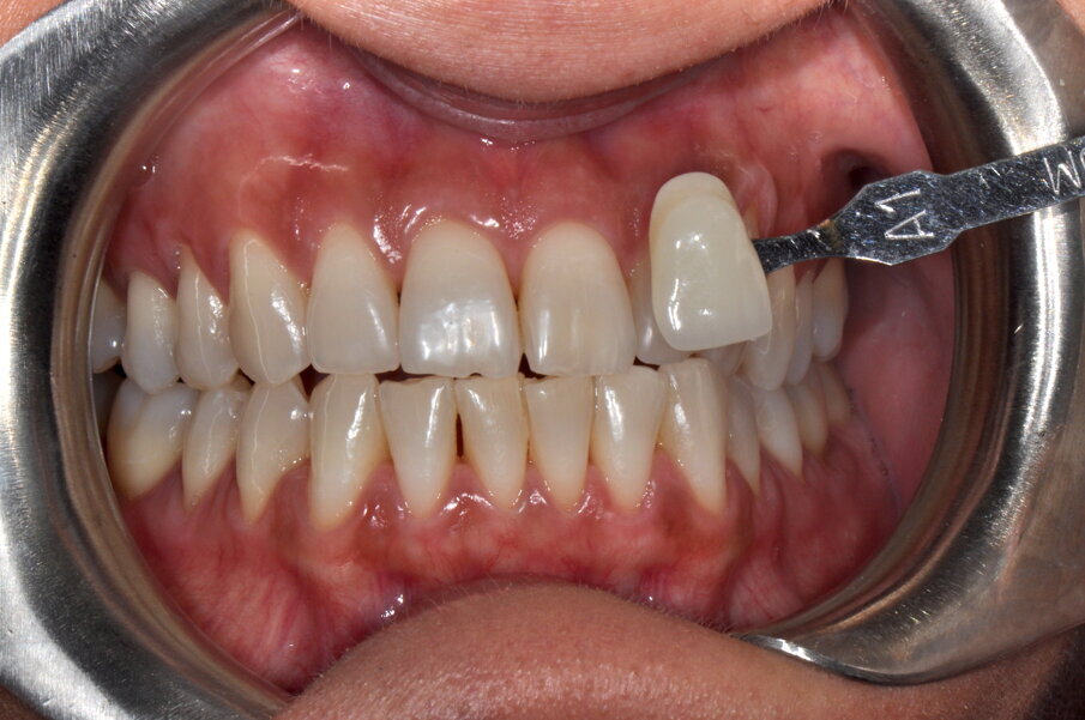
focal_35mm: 158
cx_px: 542
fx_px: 4741
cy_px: 360
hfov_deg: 13.1
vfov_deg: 8.7
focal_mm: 105
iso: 320
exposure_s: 1/125
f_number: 36
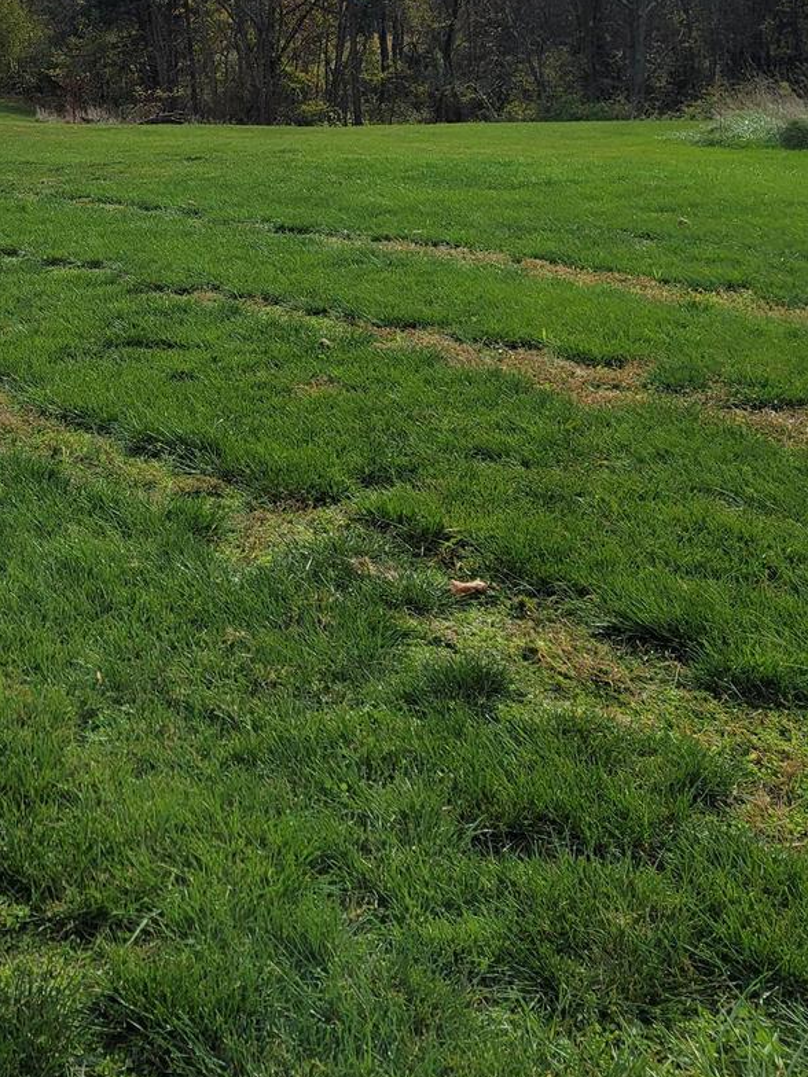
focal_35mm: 49
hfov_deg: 28.4
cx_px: 62
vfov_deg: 36.1
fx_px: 1525
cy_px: 74
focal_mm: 7
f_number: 1.8
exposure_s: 1/1728
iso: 20
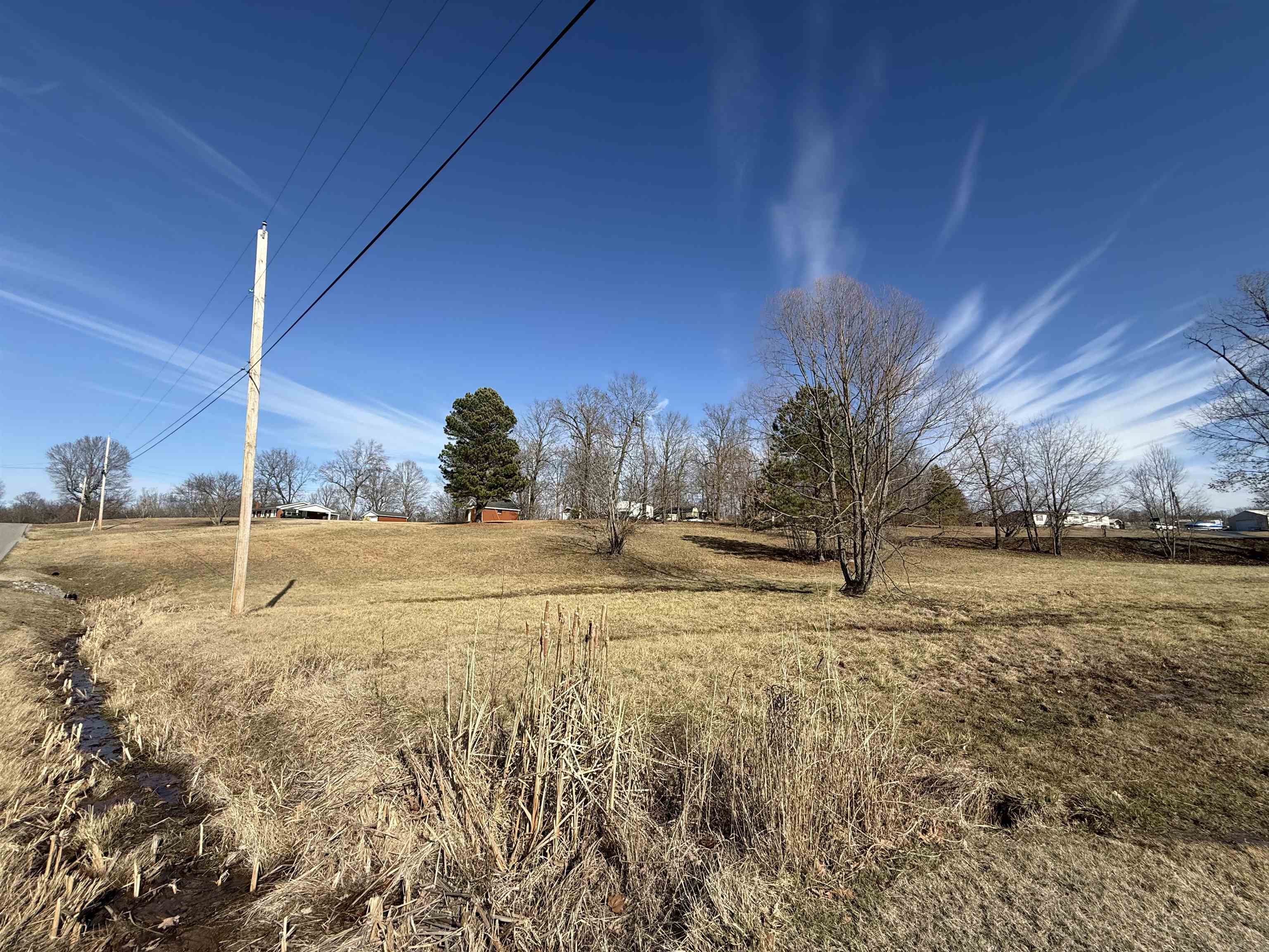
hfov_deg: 102.1
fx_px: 513
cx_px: 634
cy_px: 476
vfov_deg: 85.7
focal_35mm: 14
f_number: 2.2
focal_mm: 2.22
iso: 50
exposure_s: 1/2611
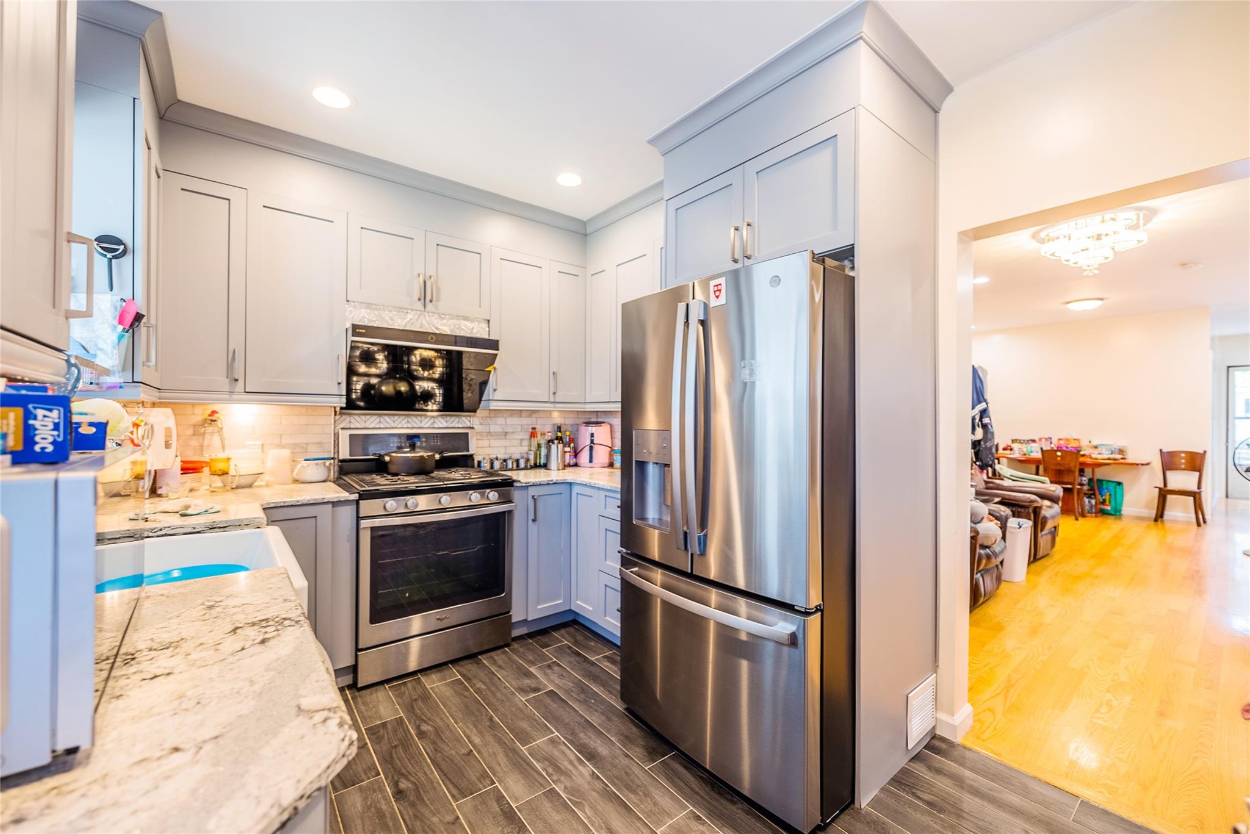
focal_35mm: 14
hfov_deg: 104.2
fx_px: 486
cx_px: 625
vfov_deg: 81.3
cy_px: 417
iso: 100
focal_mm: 14
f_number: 2.8
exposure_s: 1/15
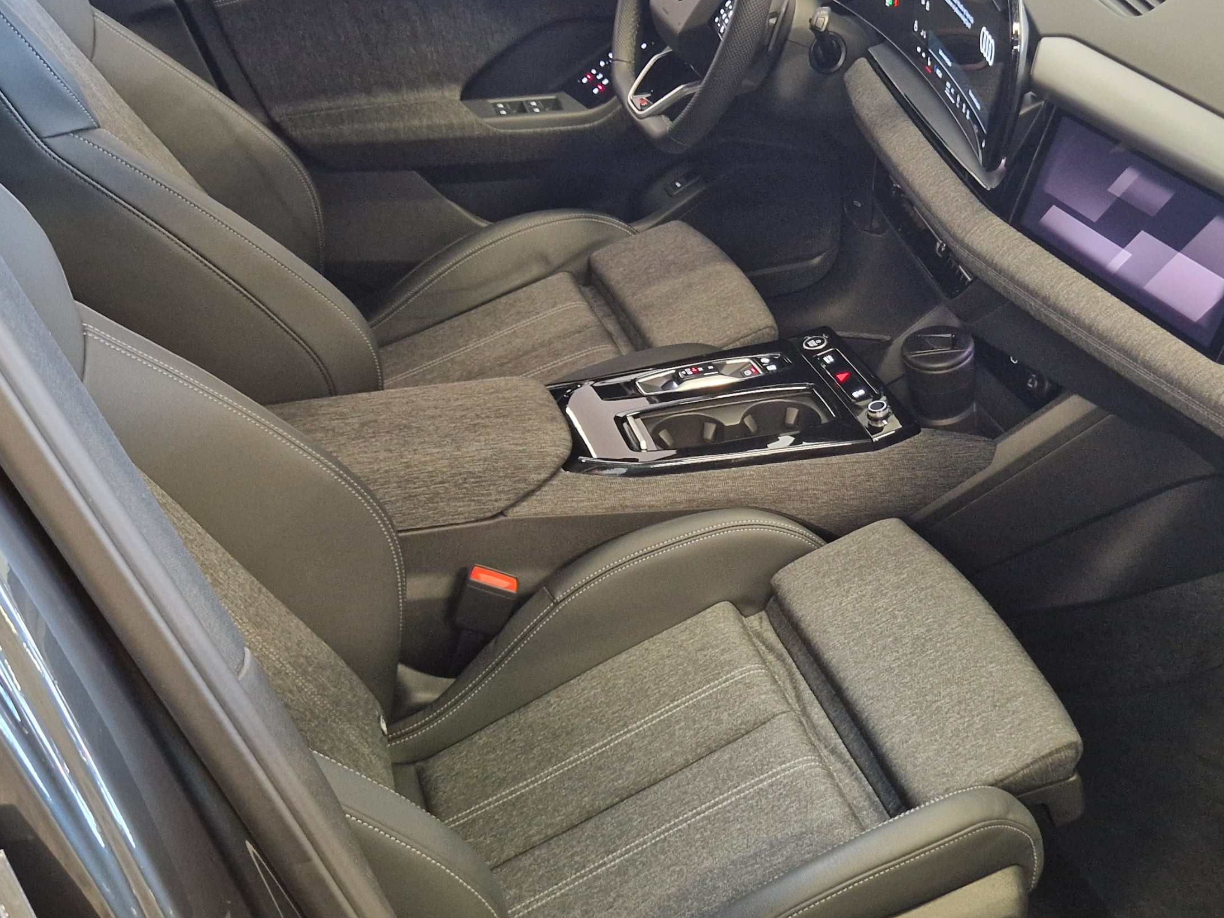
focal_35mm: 42
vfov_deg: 34.3
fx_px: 1485
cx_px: 824
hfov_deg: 44.1
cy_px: 511
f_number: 1.8
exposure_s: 1/50
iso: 640
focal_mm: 5.4
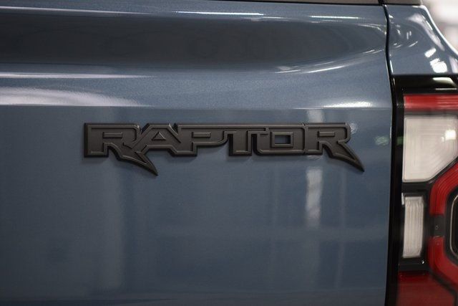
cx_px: 229
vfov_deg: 13.0
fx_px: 1336
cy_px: 153
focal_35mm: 105
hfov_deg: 19.5
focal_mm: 70
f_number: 3.2
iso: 1600
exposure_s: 1/125
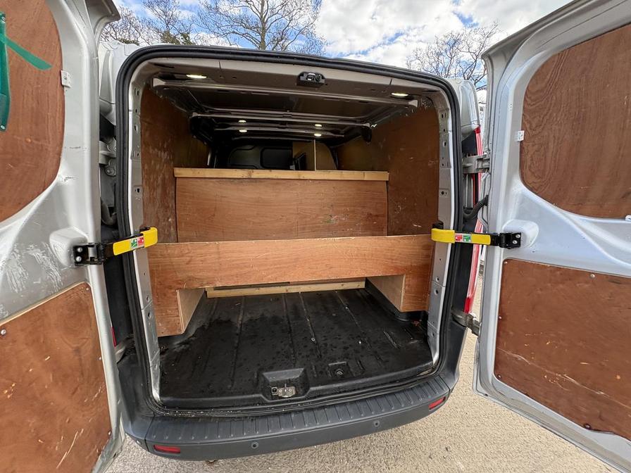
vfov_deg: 85.7
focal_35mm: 14
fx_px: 255
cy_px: 236
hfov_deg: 102.1
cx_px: 316
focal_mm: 2.22
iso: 64
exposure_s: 1/163
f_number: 2.2
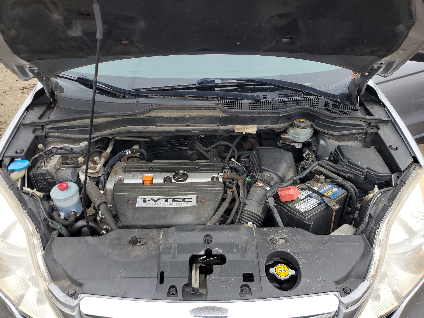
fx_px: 318
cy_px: 159
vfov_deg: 53.1
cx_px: 212
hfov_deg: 67.3
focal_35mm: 26
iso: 50
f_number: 1.5
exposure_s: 1/286
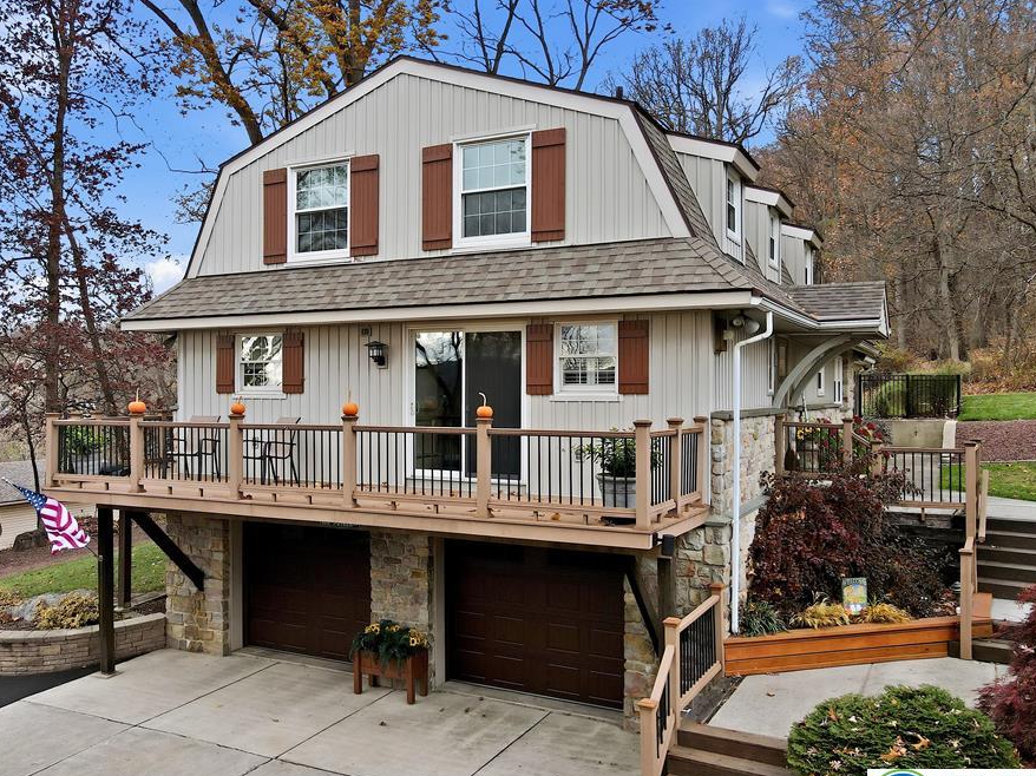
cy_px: 395
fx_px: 838
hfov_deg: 63.4
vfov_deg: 49.7
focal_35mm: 28
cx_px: 504
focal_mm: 4.5
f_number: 2.8
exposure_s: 1/80
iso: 100
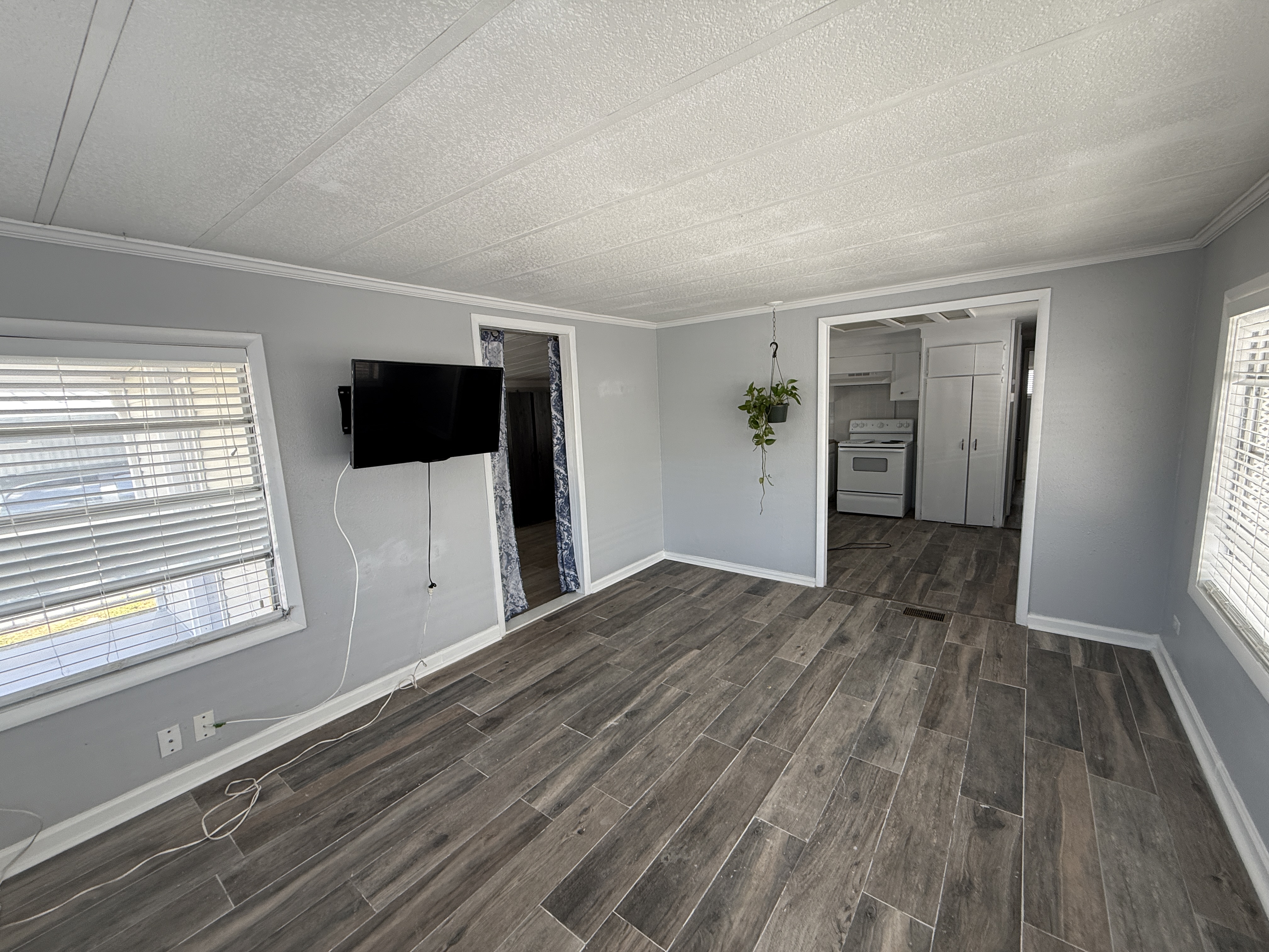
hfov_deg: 102.1
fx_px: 513
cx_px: 634
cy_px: 476
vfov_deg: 85.7
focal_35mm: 14
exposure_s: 1/99
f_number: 2.2
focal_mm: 2.22
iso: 80
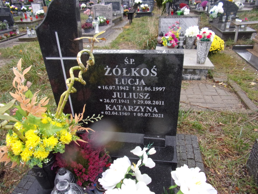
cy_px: 97
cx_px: 129
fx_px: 179
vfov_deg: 56.8
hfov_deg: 71.6
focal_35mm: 24
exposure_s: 1/90
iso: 80
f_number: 3.3
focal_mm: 4.3
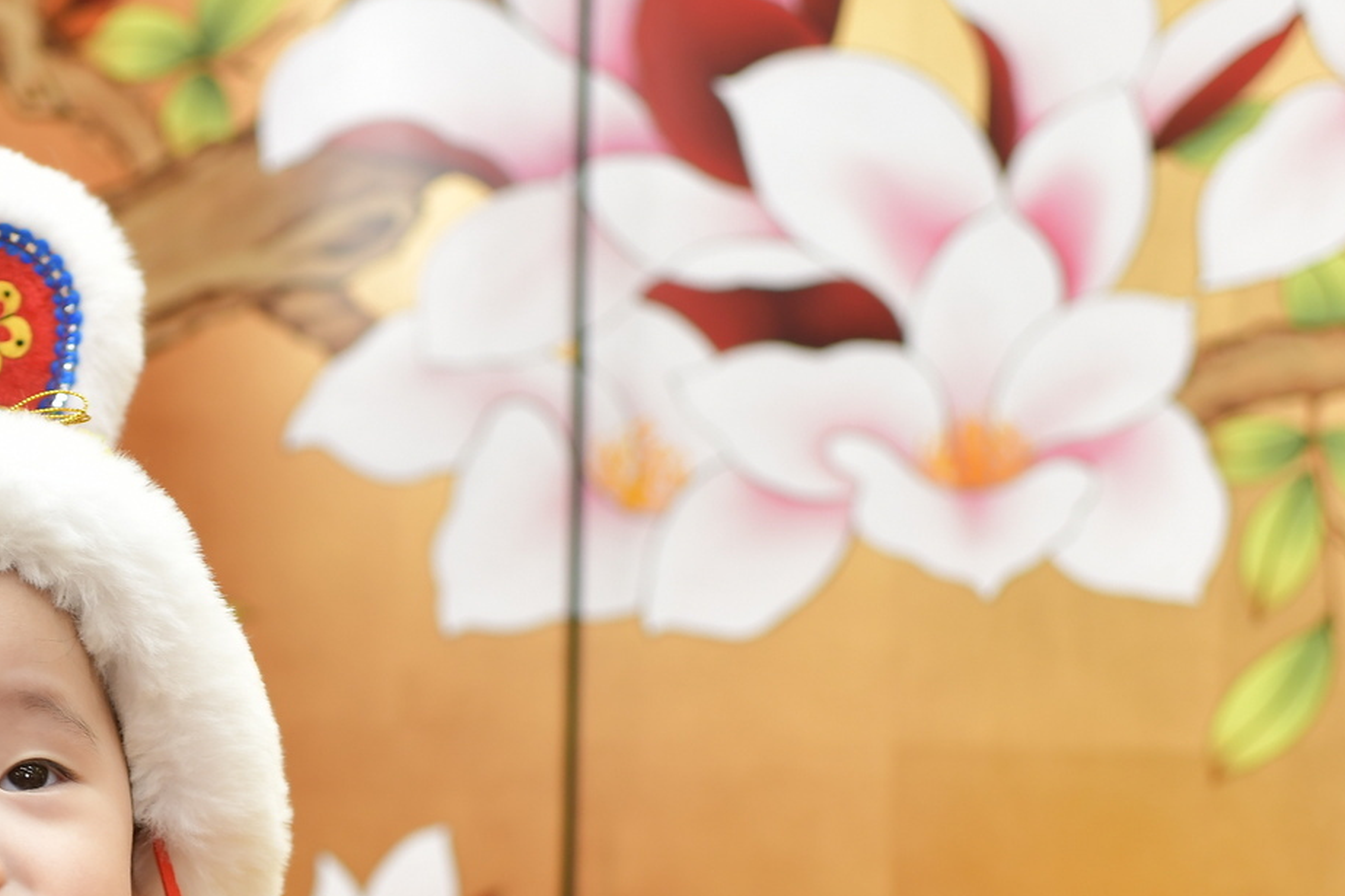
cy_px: 1023
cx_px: 61
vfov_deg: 14.6
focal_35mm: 91
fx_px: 3399
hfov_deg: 21.7
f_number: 2.8
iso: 400
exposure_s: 1/200
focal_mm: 35
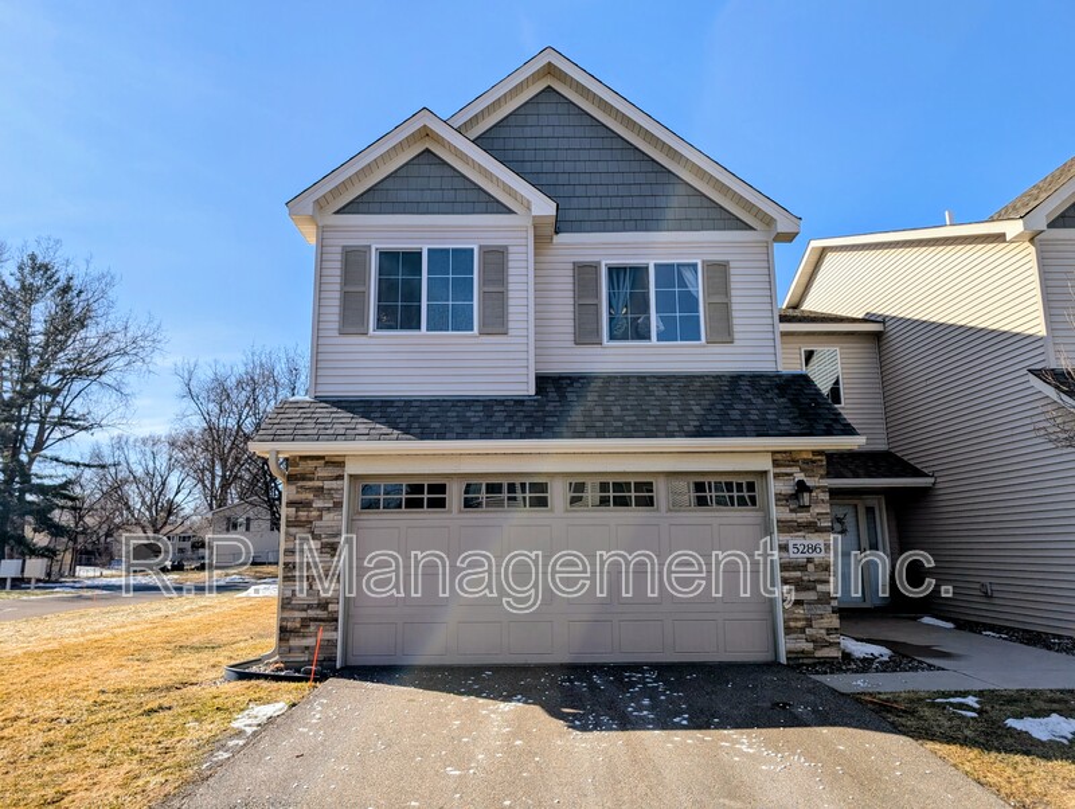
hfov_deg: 71.5
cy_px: 404
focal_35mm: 24
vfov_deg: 56.9
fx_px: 746
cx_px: 538
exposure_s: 1/1203
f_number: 1.68
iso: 23
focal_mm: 6.9
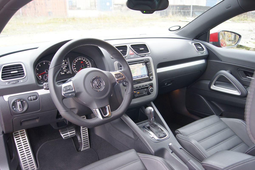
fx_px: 234
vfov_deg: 40.0
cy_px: 85
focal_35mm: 33
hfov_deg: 57.2
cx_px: 128
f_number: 4
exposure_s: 1/40
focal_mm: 22
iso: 500
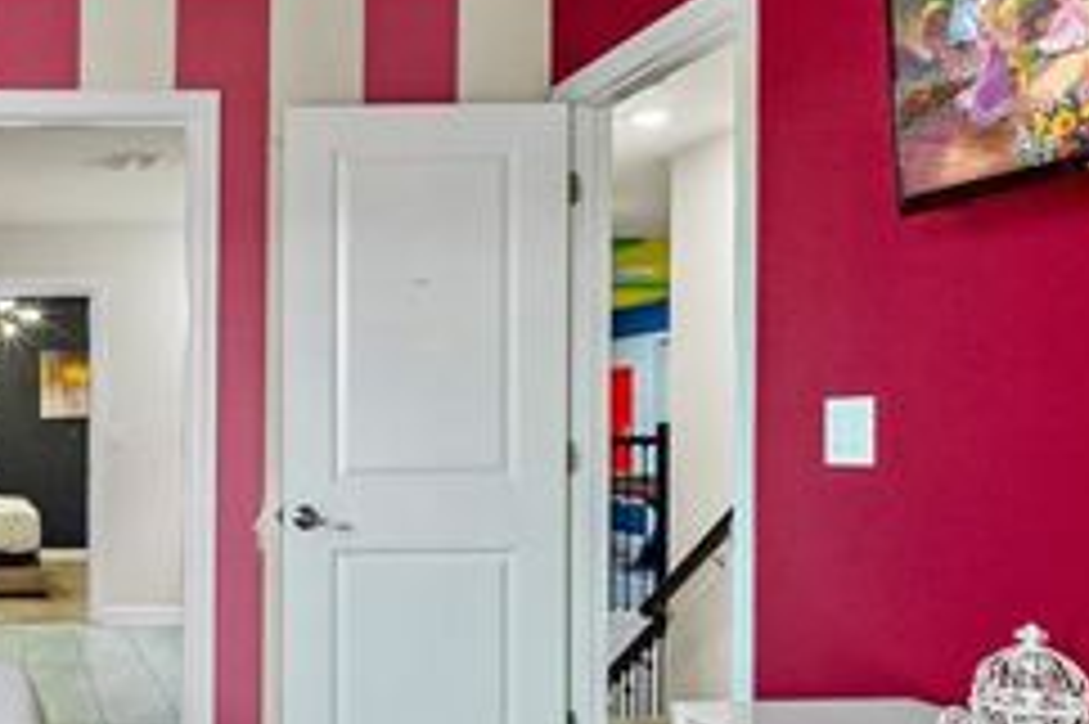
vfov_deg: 36.5
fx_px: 1058
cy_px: 580
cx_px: -101
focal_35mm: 35
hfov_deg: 42.9
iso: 1000
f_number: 5.6
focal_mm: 12
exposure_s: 1/13
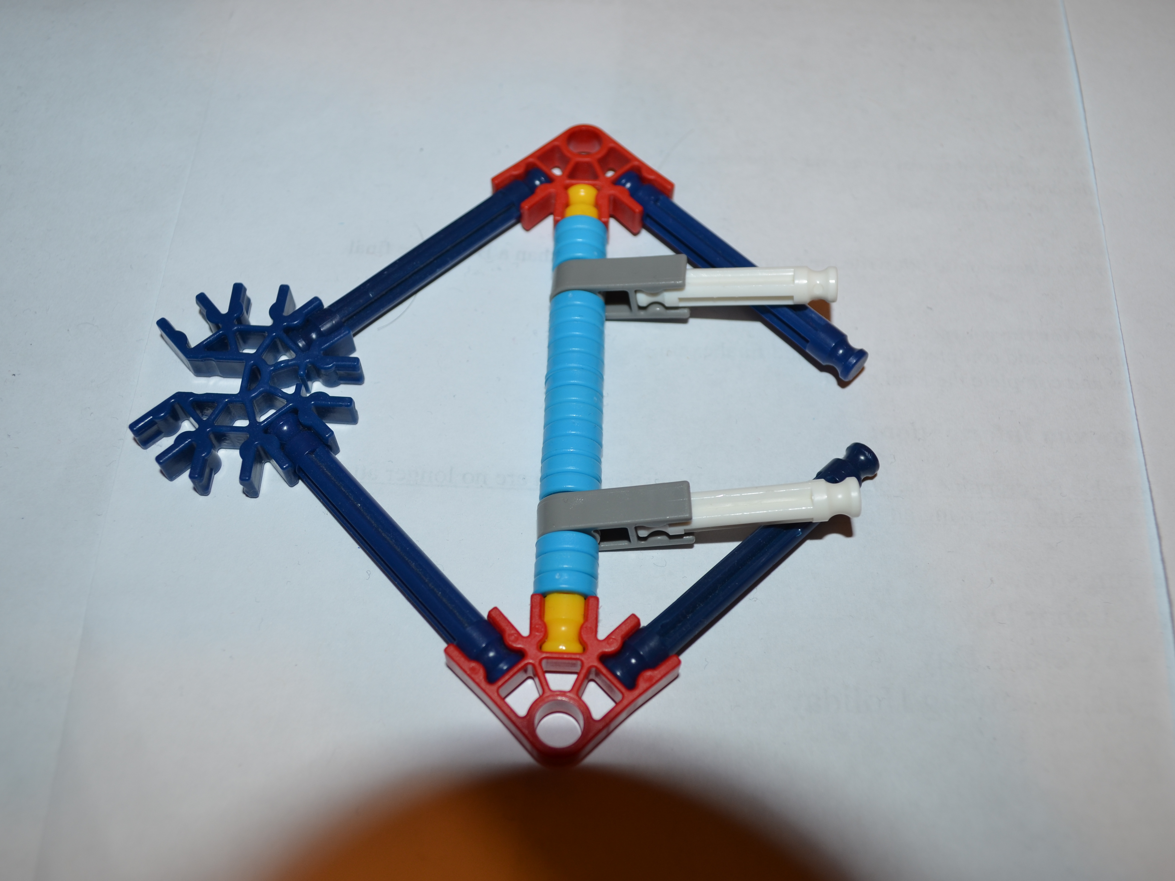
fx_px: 1120
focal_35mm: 33
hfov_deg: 55.3
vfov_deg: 42.9
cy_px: 445
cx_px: 558
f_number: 5.6
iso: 200
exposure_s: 1/30
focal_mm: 20
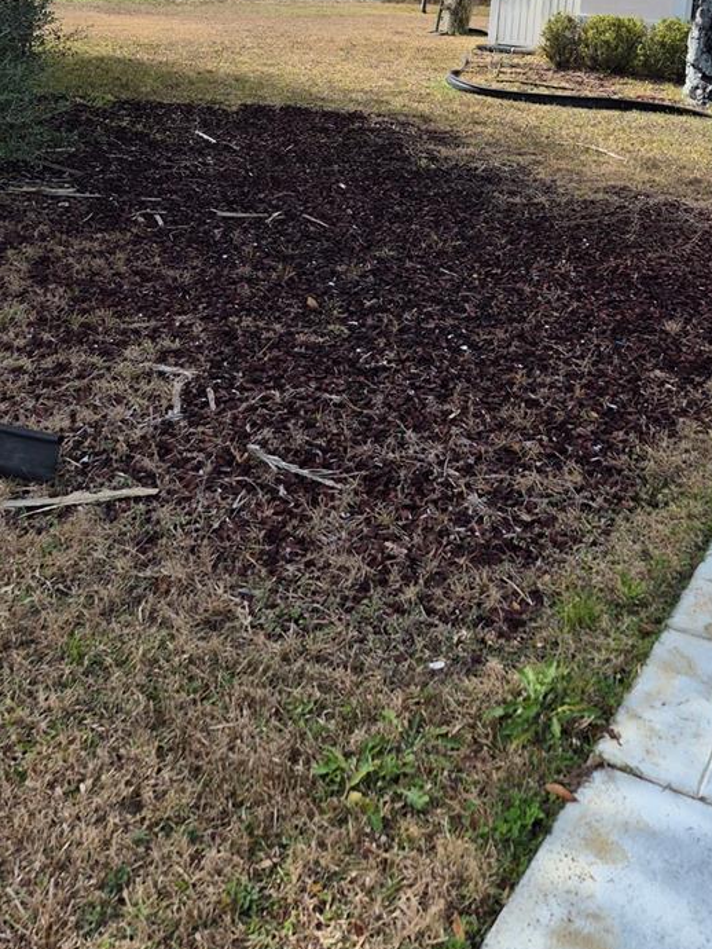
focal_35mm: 40
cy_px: 144
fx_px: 1096
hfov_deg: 35.8
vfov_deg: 43.8
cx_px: 441
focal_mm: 5.4
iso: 25
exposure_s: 1/2160
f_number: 1.8
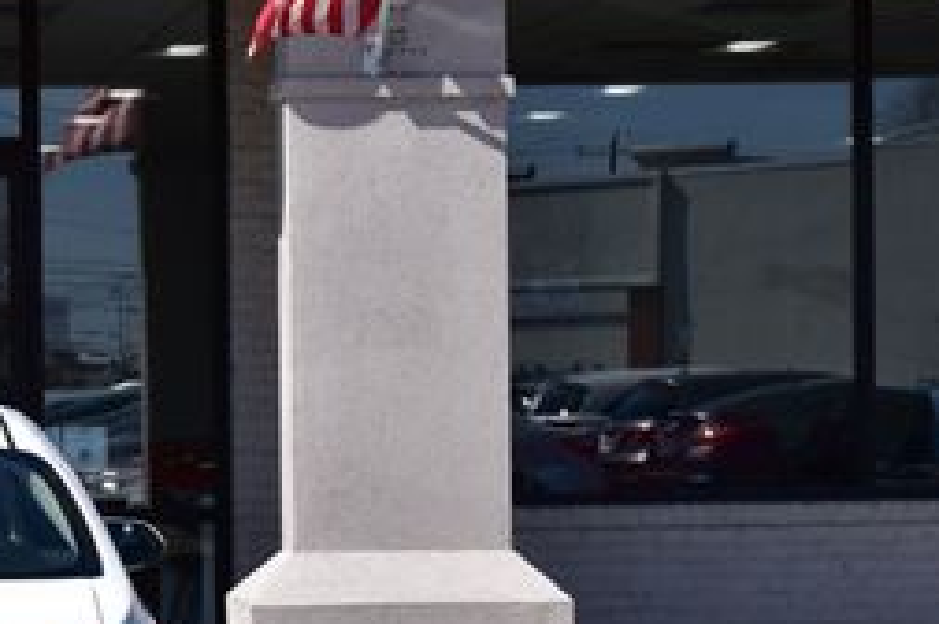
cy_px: 461
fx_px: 3360
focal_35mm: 129
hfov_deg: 15.5
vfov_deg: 10.6
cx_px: -74
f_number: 11
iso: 220
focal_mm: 34
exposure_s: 1/500
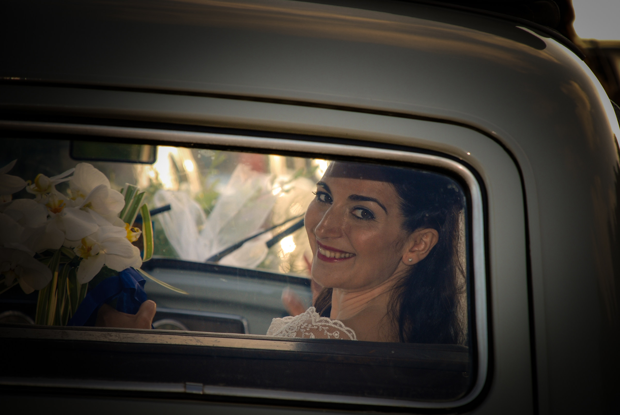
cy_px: 208
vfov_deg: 6.8
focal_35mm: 202
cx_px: 310
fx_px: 3491
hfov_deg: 10.1
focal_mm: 135
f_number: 5.6
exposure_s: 1/125
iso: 125
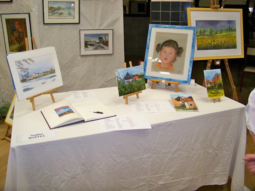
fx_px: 243
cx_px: 128
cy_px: 96
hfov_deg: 55.4
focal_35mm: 33
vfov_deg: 42.9
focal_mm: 5.85
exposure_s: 1/40
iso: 250
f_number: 2.8
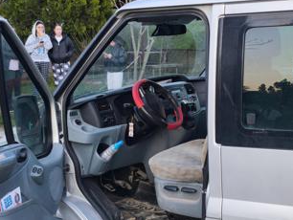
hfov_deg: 23.8
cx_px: 177
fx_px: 695
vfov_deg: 18.0
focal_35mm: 82
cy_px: 138
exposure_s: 1/101
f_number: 1.6
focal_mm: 6.57
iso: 50
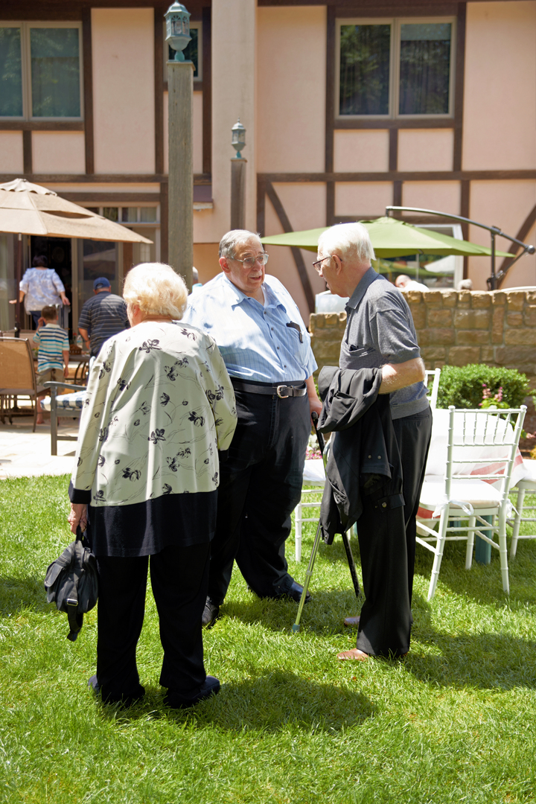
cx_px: 268
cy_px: 402
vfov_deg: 43.6
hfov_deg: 29.9
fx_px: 1005
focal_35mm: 45
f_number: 3.2
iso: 100
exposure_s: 1/250
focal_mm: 45
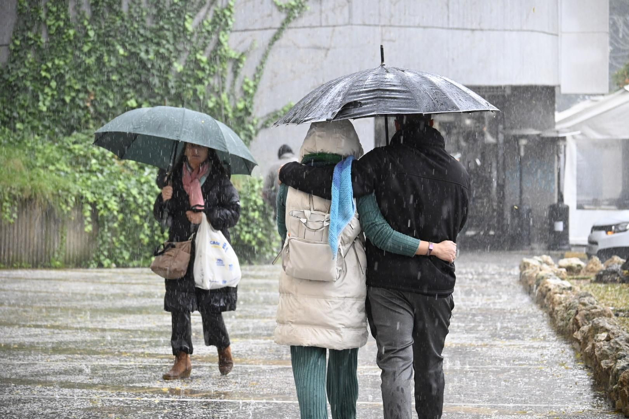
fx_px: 2621
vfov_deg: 9.2
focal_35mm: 150
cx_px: 314
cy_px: 210
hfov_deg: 13.7
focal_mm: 100
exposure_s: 1/320
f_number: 5
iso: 3200
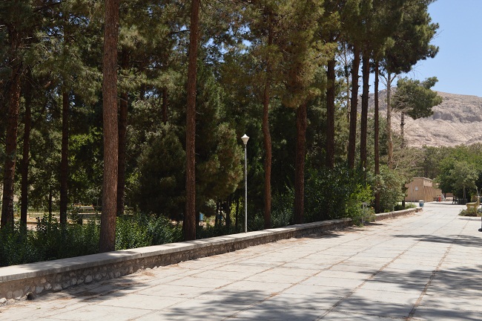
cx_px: 241
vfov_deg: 28.0
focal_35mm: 48
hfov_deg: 41.2
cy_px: 160
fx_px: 642
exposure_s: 1/200
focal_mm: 32
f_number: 8
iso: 100
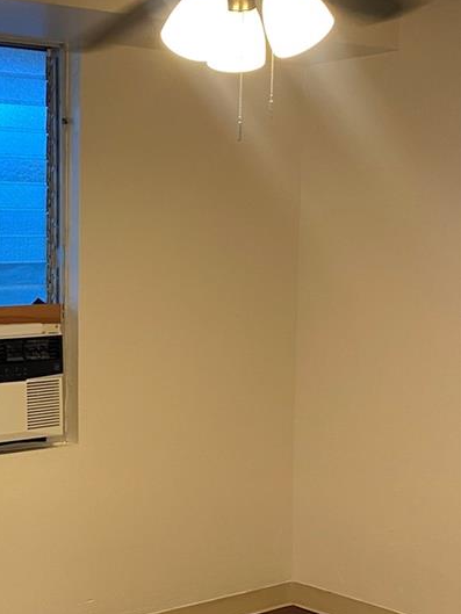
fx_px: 1047
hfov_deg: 23.2
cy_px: 404
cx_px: -59
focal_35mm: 59
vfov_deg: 32.4
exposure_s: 1/60
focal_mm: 4.25
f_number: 1.8
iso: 100
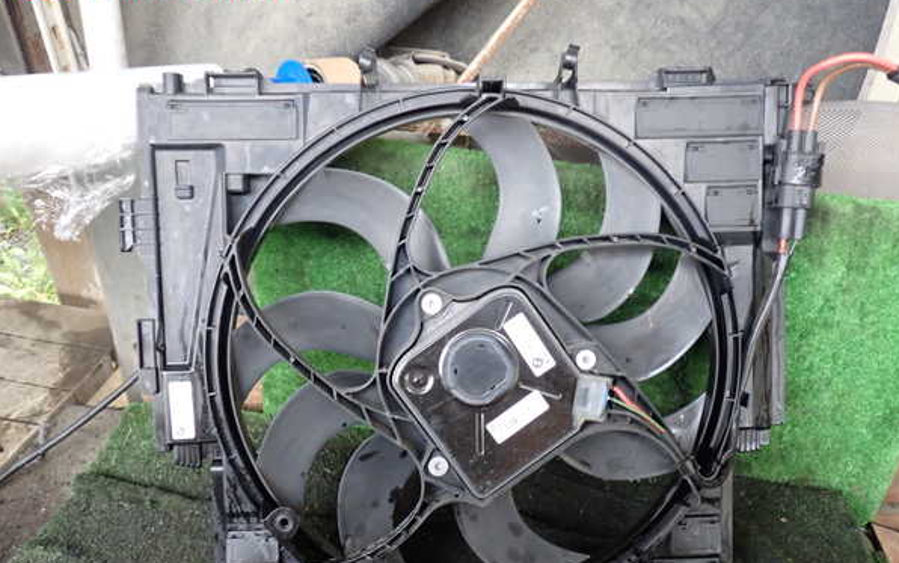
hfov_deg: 59.6
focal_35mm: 32
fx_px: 784
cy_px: 306
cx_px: 451
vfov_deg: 39.4
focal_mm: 5.4
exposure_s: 1/30
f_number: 2.3
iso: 320
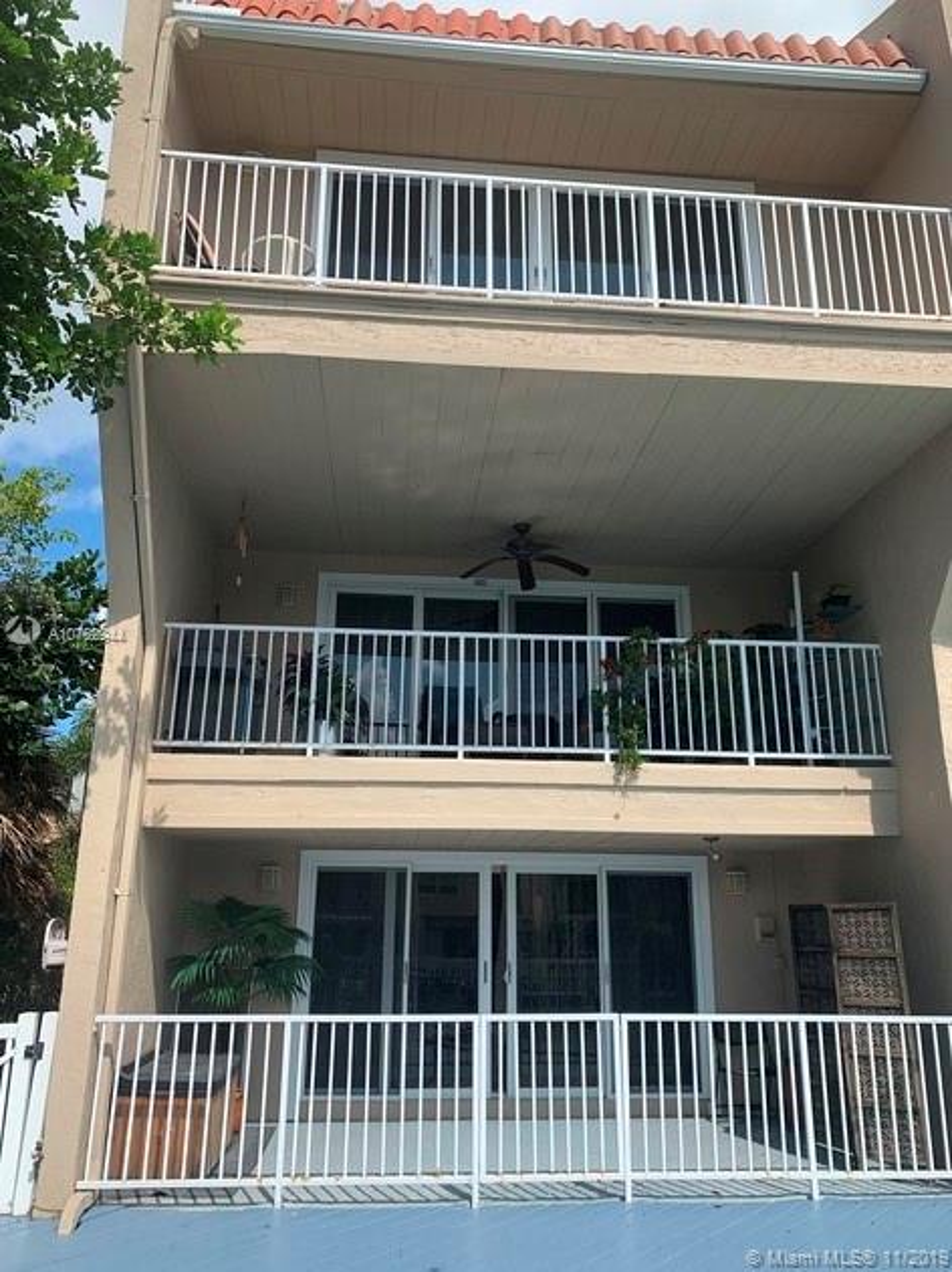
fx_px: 954
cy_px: 636
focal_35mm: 26
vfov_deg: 67.3
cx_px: 476
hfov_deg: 53.0
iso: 25
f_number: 1.8
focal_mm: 4.25
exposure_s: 1/2033
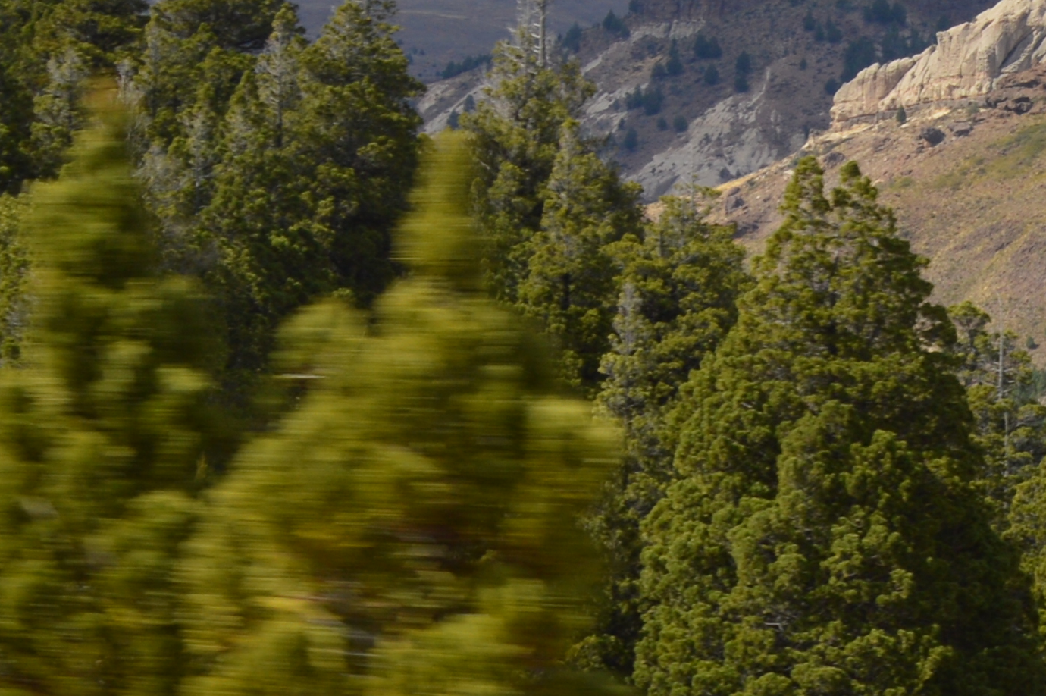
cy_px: -287
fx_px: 4936
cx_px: 1888
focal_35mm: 170
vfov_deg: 7.9
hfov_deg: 11.3
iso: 100
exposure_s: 1/250
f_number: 8
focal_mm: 26
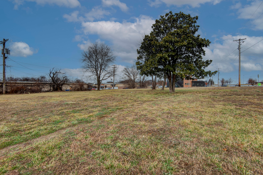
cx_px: 132
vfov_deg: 73.7
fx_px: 117
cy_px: 88
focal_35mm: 16
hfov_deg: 96.7
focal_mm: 16
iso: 100
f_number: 6.3
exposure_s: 1/320
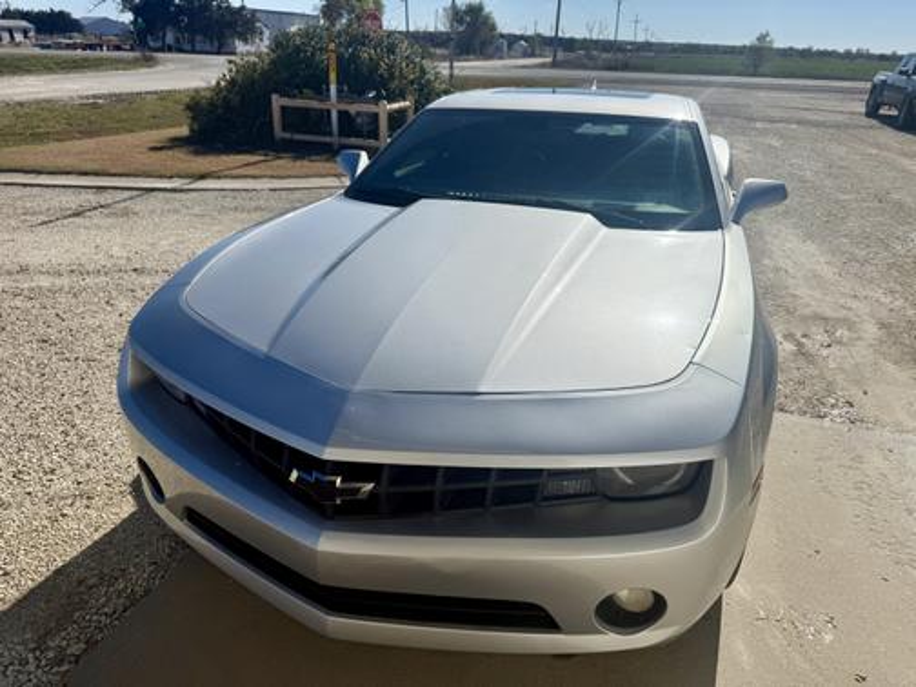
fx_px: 635
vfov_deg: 56.8
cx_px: 458
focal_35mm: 24
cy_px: 344
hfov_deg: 71.6
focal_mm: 6.76
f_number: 1.78
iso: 80
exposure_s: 1/14286
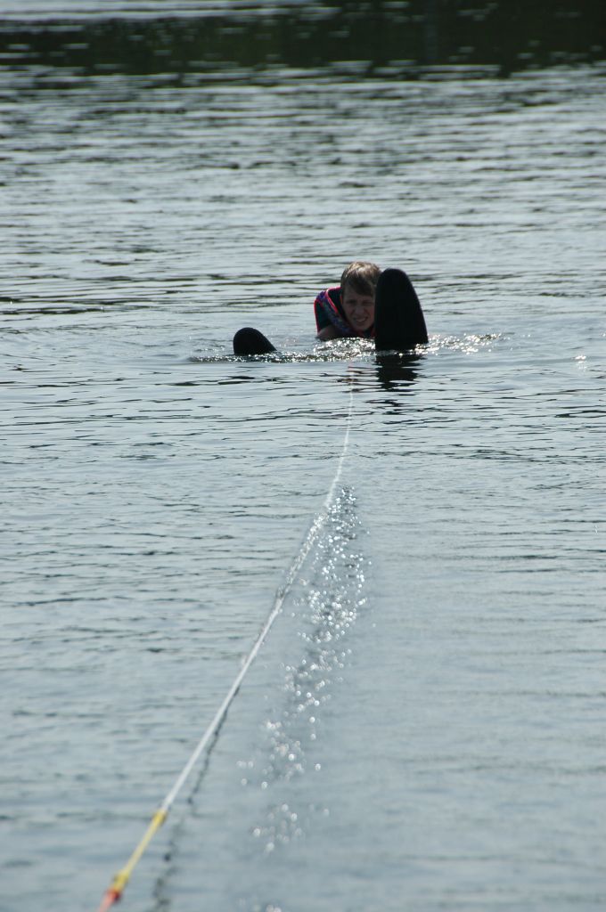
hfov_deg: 4.6
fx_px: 7595
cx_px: 303
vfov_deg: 6.9
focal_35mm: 300
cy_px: 456
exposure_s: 1/800
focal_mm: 200
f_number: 7.1
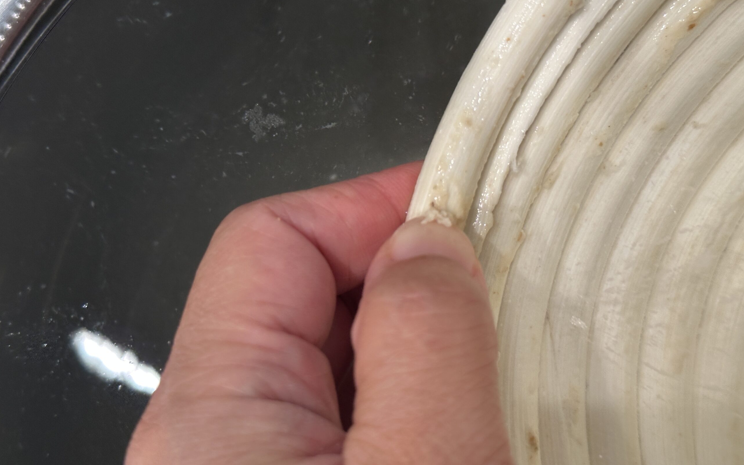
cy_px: 204
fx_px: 1034
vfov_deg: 25.3
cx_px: 372
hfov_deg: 39.6
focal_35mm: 51
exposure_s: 1/50
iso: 200
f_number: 1.78
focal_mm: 6.86
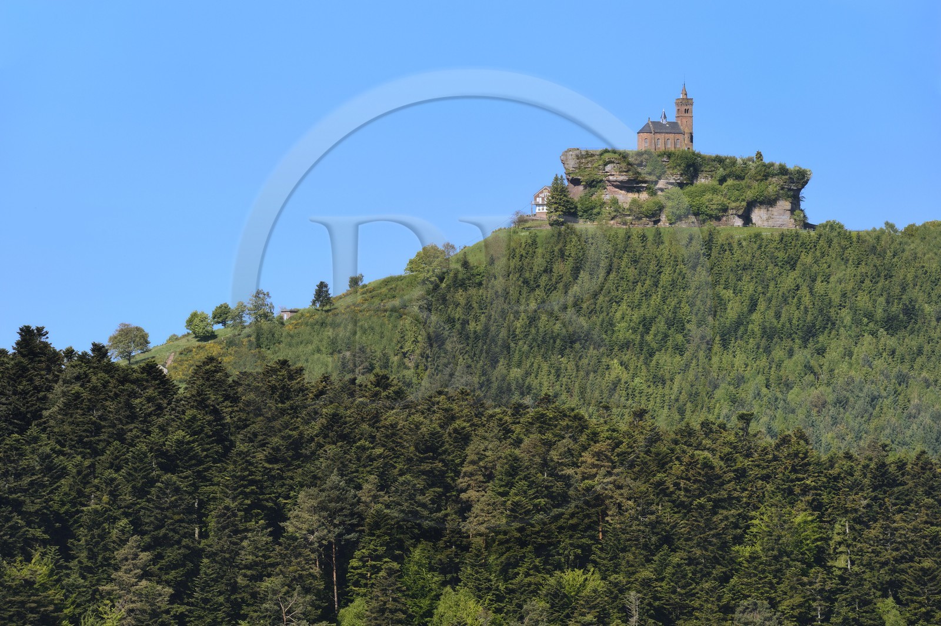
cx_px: 470
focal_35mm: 200
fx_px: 5223
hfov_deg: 10.3
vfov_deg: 6.9
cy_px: 313
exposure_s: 1/400
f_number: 11
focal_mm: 200
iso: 200
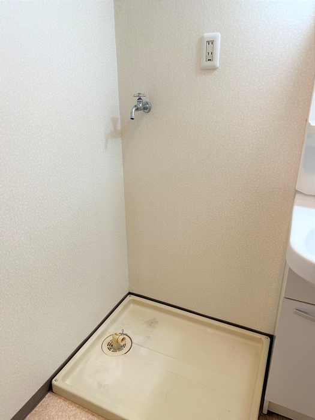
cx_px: 158
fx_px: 291
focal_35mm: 24
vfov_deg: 71.6
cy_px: 210
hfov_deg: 56.8
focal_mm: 6.86
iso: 200
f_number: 1.78
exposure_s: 1/100
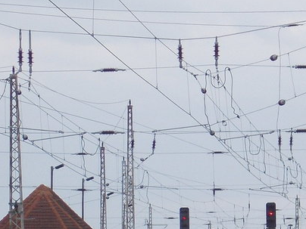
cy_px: 215
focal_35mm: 336
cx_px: 234
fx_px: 2970
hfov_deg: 5.9
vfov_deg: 4.4
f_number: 6
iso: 80
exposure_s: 1/100
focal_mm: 20.1
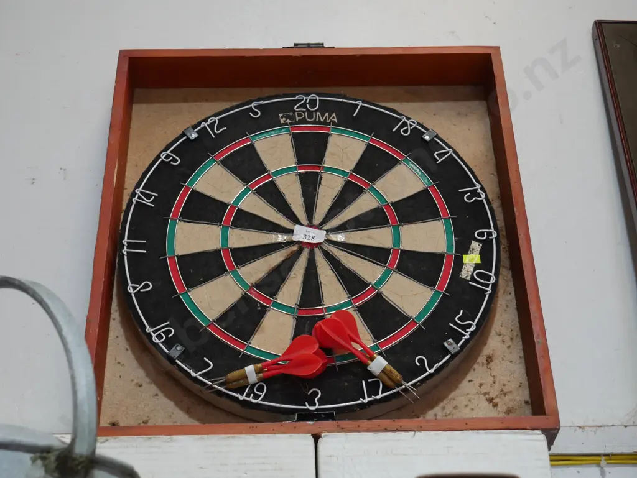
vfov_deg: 25.3
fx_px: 1068
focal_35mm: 58
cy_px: 239
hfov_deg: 33.2
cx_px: 318
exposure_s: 1/60
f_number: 5.4
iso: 640
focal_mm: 29
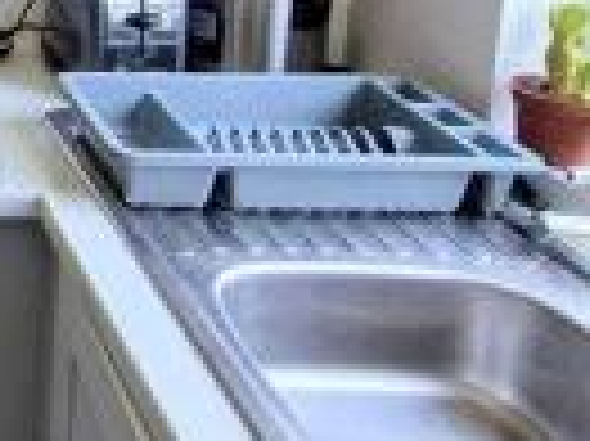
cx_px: -394
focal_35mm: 58
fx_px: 988
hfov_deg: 23.1
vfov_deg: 23.7
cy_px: -38
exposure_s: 1/100
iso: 80
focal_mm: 2.2
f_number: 2.2
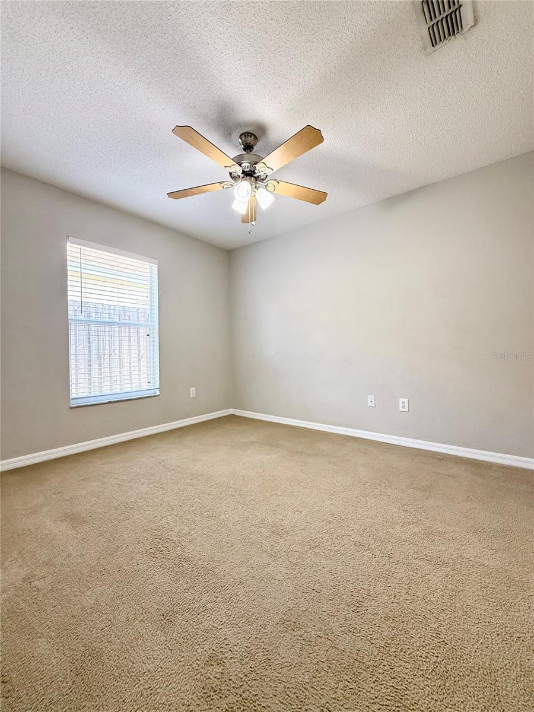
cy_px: 356
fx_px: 288
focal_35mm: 14
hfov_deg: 85.7
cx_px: 267
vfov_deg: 102.1
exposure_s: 1/120
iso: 200
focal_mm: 2.22
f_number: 2.2
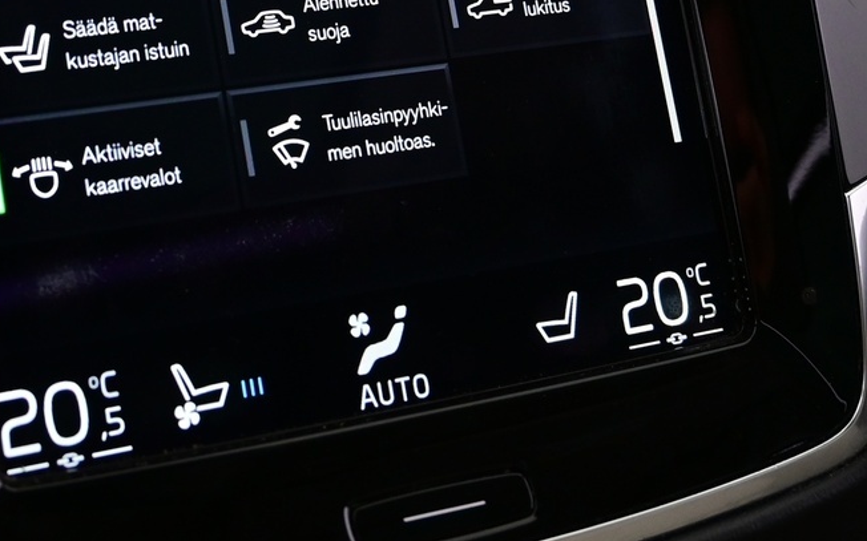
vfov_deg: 16.8
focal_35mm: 76
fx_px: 1795
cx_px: 243
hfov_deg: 26.9
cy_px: 5
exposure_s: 1/30
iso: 800
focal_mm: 20
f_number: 3.8
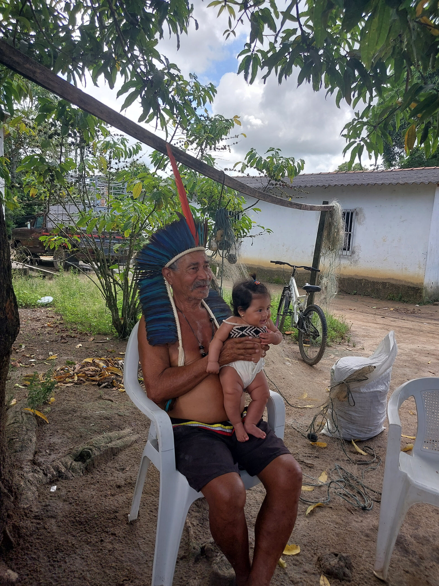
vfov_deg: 60.0
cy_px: 293
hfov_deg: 46.8
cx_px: 220
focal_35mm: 30
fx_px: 507
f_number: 1.8
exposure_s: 1/222
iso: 20
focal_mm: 4.6
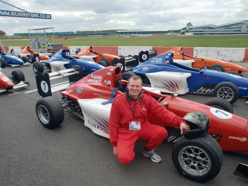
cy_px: 93
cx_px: 124
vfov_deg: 53.1
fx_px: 186
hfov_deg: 67.3
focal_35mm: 26
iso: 64
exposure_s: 1/160
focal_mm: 4.65
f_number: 7.8
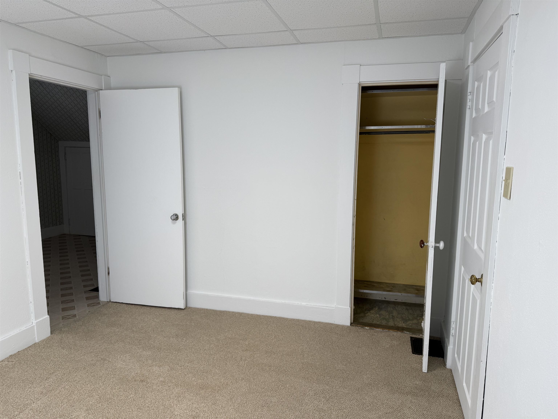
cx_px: 279
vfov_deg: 56.8
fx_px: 387
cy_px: 210
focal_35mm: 24
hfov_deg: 71.6
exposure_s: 1/100
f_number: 1.78
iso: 80
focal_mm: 6.76
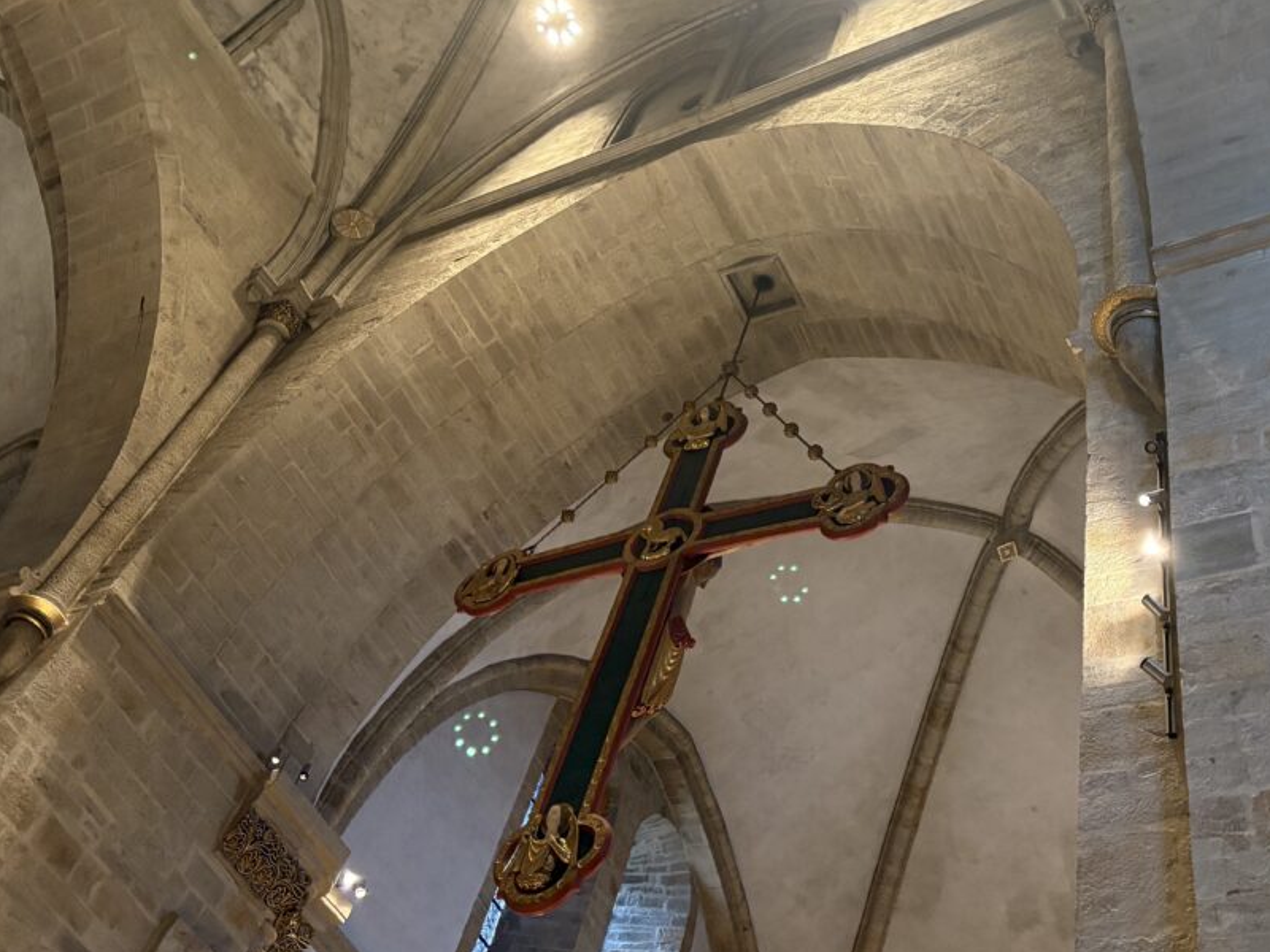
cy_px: 303
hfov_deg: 47.8
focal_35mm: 39
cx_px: 668
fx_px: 1431
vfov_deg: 36.4
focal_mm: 5.96
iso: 400
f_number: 1.6
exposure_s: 1/50
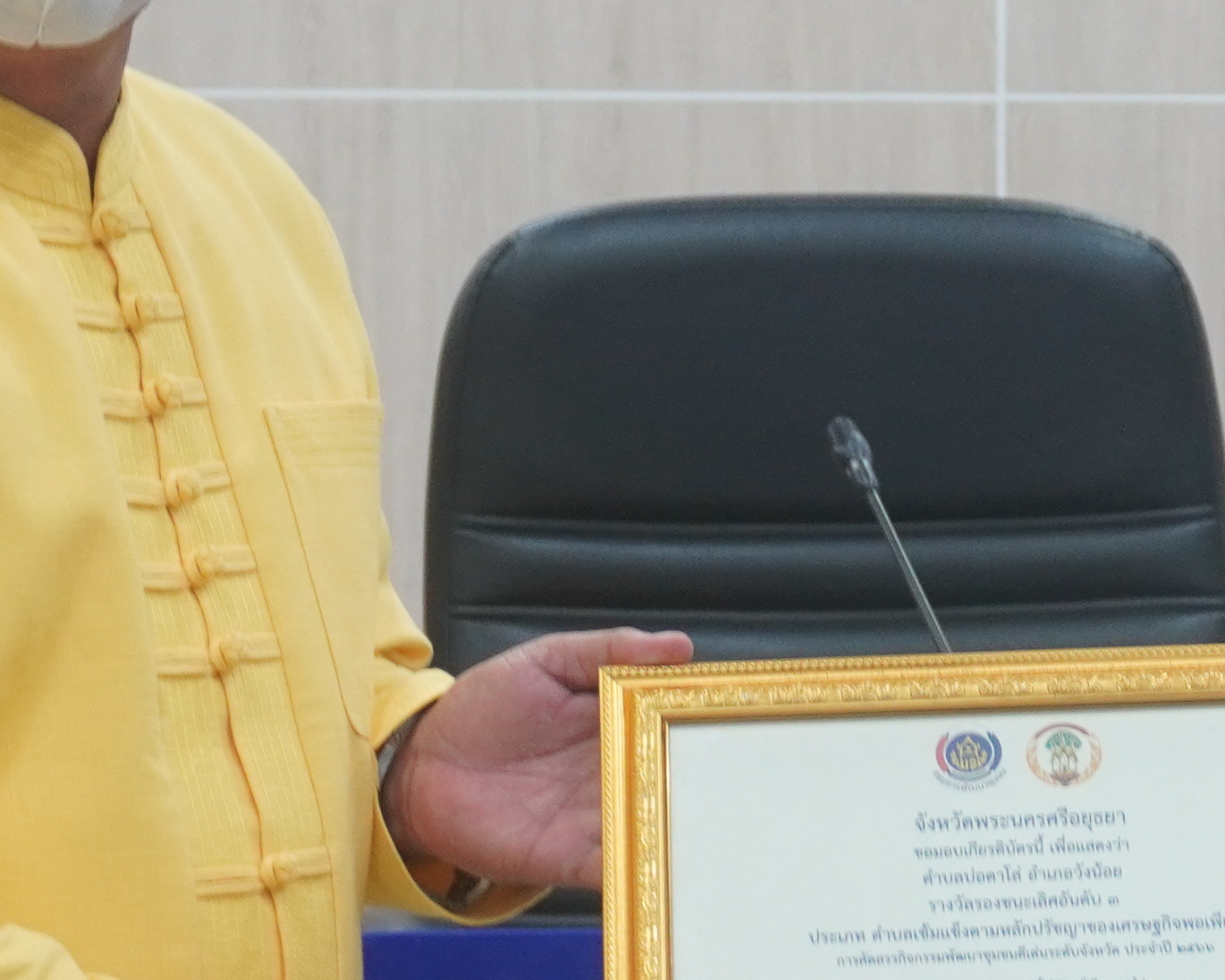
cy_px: 392
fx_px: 6927
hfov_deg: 10.0
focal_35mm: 191
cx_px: 1404
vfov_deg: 8.1
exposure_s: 1/50
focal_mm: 31
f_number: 5
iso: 500
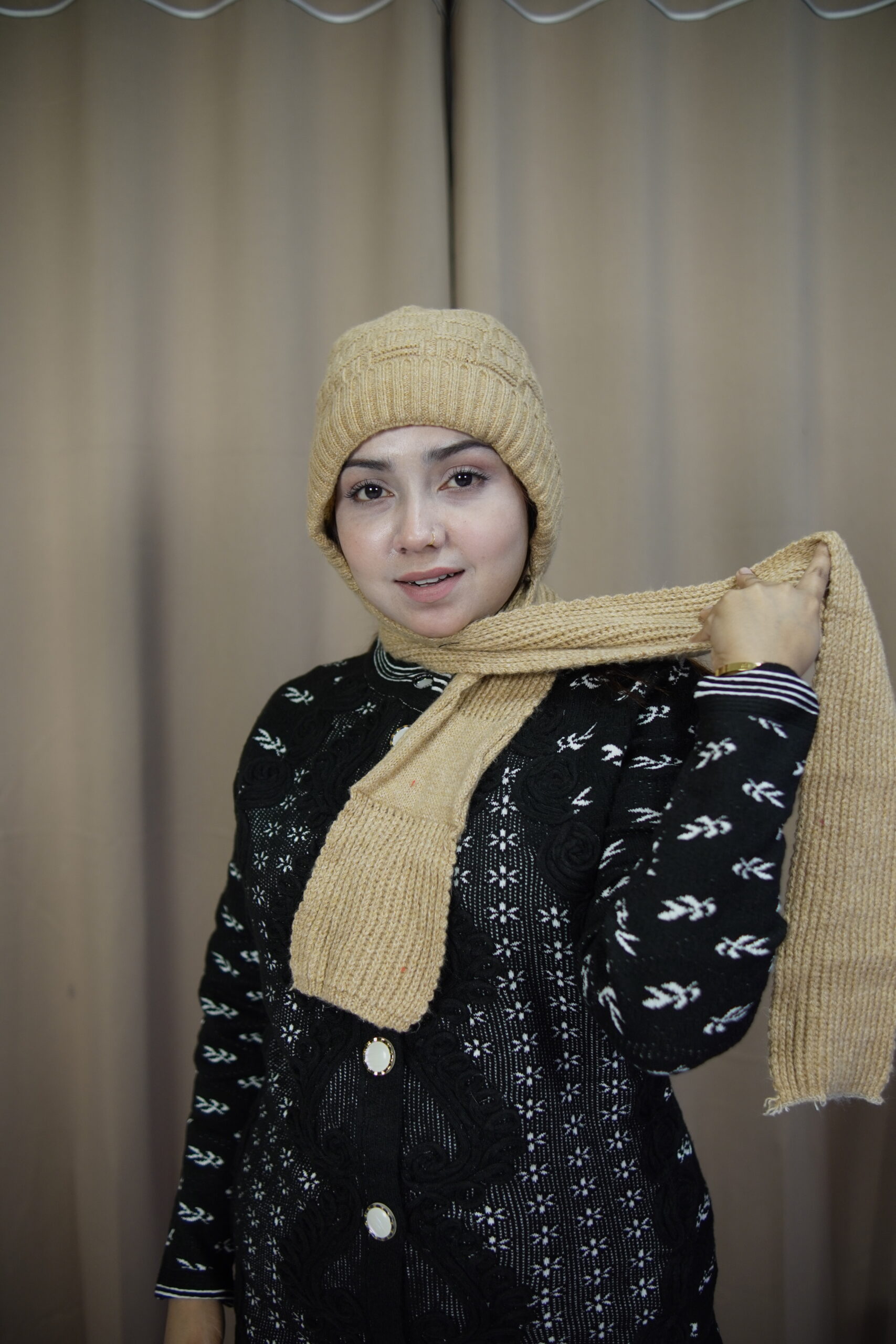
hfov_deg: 38.4
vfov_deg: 55.1
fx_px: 1288
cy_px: 672
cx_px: 448
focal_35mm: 34
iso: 250
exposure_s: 1/160
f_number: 2
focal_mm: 23
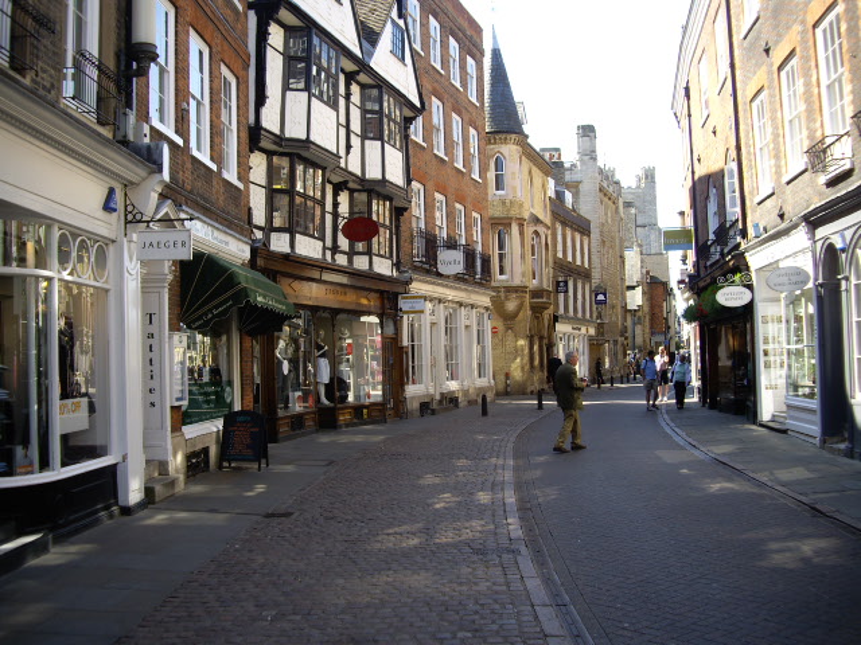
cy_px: 322
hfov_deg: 49.0
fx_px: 945
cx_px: 430
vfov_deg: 37.7
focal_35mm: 38
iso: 64
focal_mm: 7.9
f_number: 2.8
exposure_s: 1/200
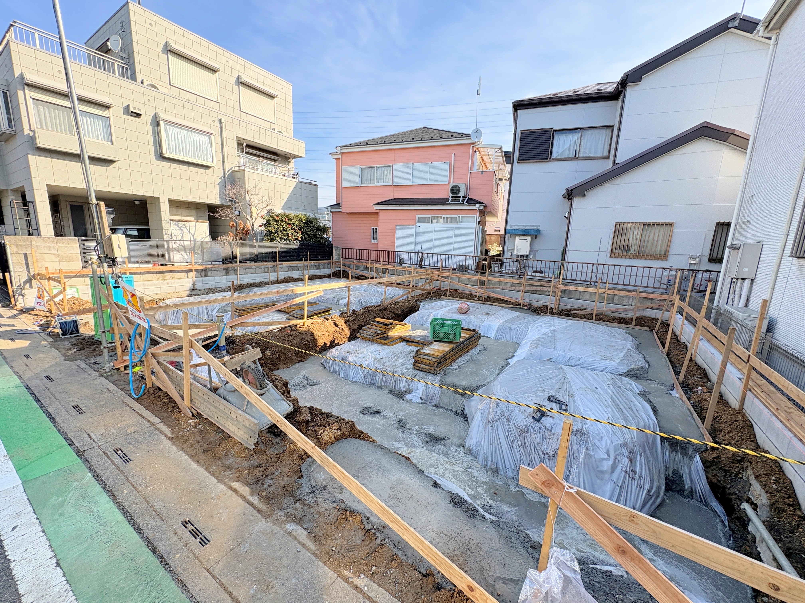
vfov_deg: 85.7
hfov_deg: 102.1
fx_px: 326
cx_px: 402
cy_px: 302
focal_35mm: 14
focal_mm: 2.22
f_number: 2.2
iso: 64
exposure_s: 1/518
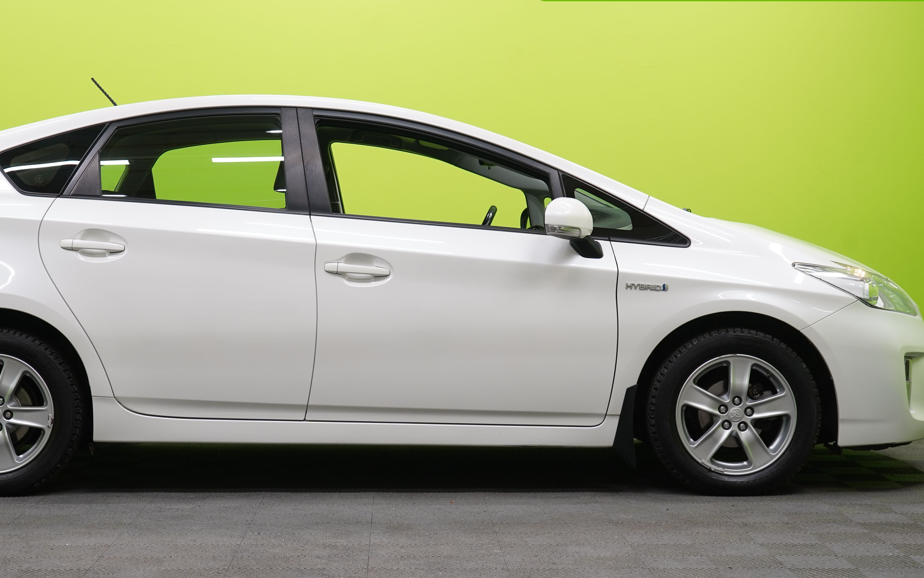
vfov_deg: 19.4
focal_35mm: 67
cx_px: 380
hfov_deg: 30.6
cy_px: 268
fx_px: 1687
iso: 400
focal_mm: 49
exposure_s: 1/30
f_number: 5.6
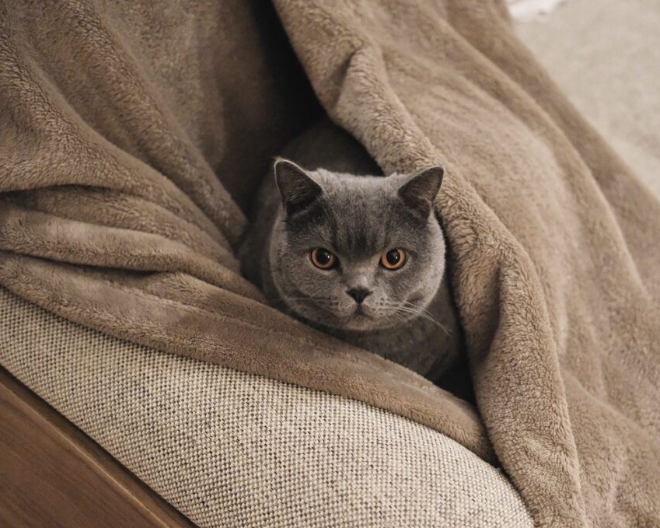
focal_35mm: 60
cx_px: 391
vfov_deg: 25.4
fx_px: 1172
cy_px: 265
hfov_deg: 31.4
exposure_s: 1/750
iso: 12800
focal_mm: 35
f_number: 2
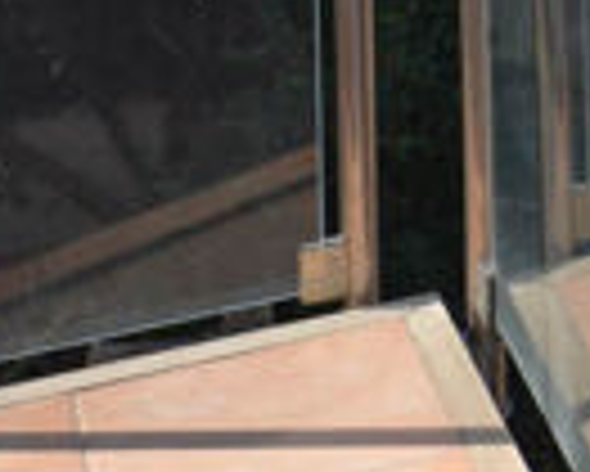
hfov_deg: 10.6
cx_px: 1489
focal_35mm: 151
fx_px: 2639
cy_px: -551
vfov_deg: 9.4
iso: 100
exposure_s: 1/200
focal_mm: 20
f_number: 6.3
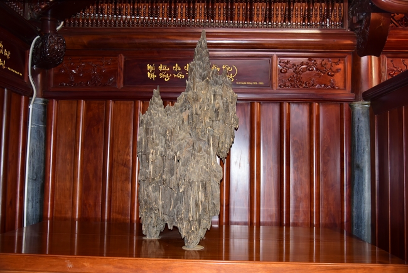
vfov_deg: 37.9
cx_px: 204
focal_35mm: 35
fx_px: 397
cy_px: 136
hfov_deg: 54.4
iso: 1000
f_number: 4
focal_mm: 35
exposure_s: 1/60
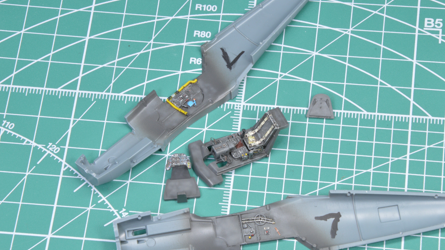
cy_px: 147
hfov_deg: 13.0
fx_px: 1953
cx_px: 223
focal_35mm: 166
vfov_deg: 7.3
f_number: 22
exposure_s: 1/6
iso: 200
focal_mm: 105
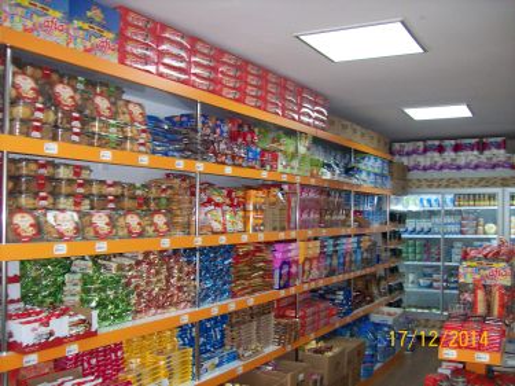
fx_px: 535
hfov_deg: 51.4
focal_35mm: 36
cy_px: 193
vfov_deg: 39.6
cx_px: 258
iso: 140
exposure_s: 1/64
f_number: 2.7
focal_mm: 6
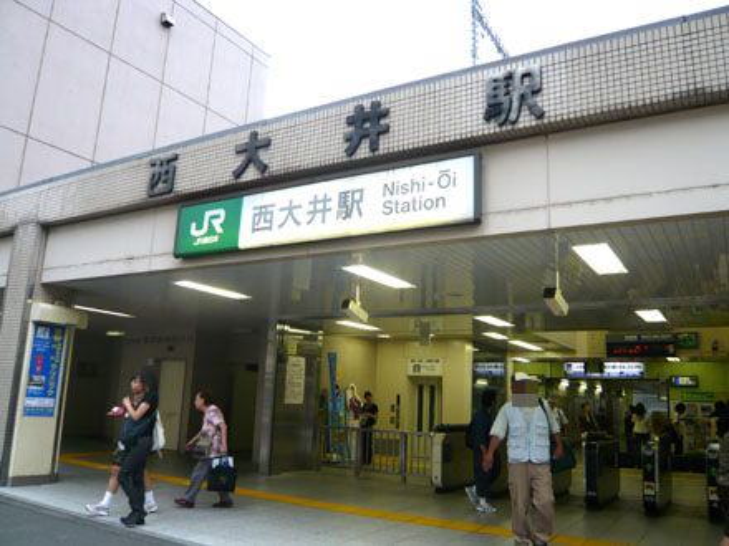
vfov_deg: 49.7
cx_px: 364
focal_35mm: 28
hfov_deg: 63.4
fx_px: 590
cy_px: 273
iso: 100
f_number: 2.8
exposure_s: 1/100
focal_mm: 4.6
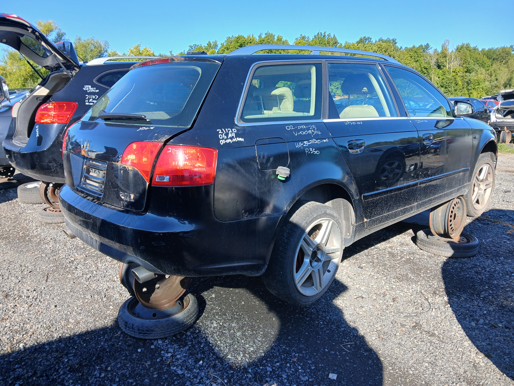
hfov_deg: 67.3
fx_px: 386
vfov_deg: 53.1
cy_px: 193
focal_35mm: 26
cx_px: 257
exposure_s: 1/177
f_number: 1.8
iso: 20
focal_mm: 3.98
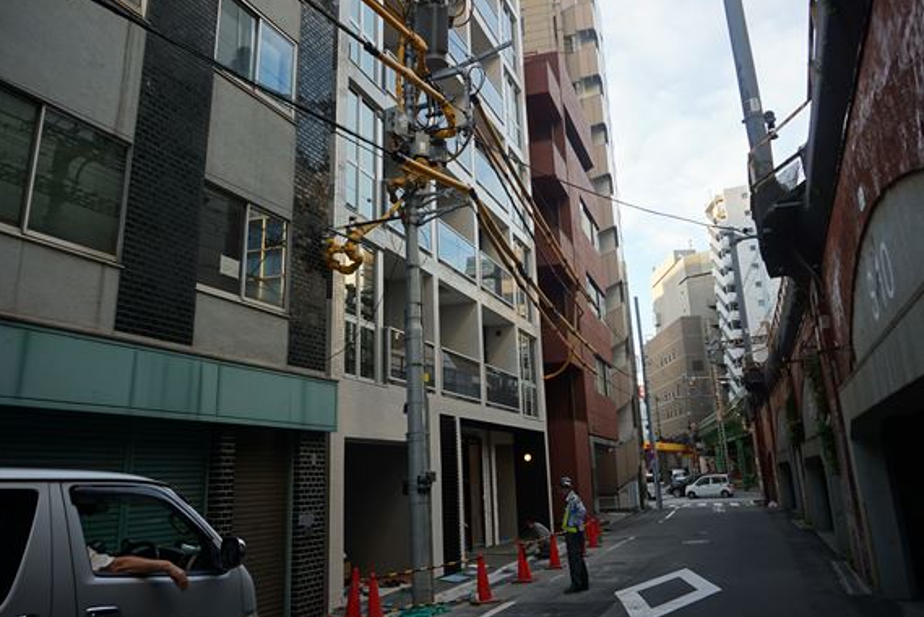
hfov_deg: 67.3
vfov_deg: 47.9
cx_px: 482
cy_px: 285
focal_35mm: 27
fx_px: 693
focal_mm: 16
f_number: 4.5
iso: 100
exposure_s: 1/60
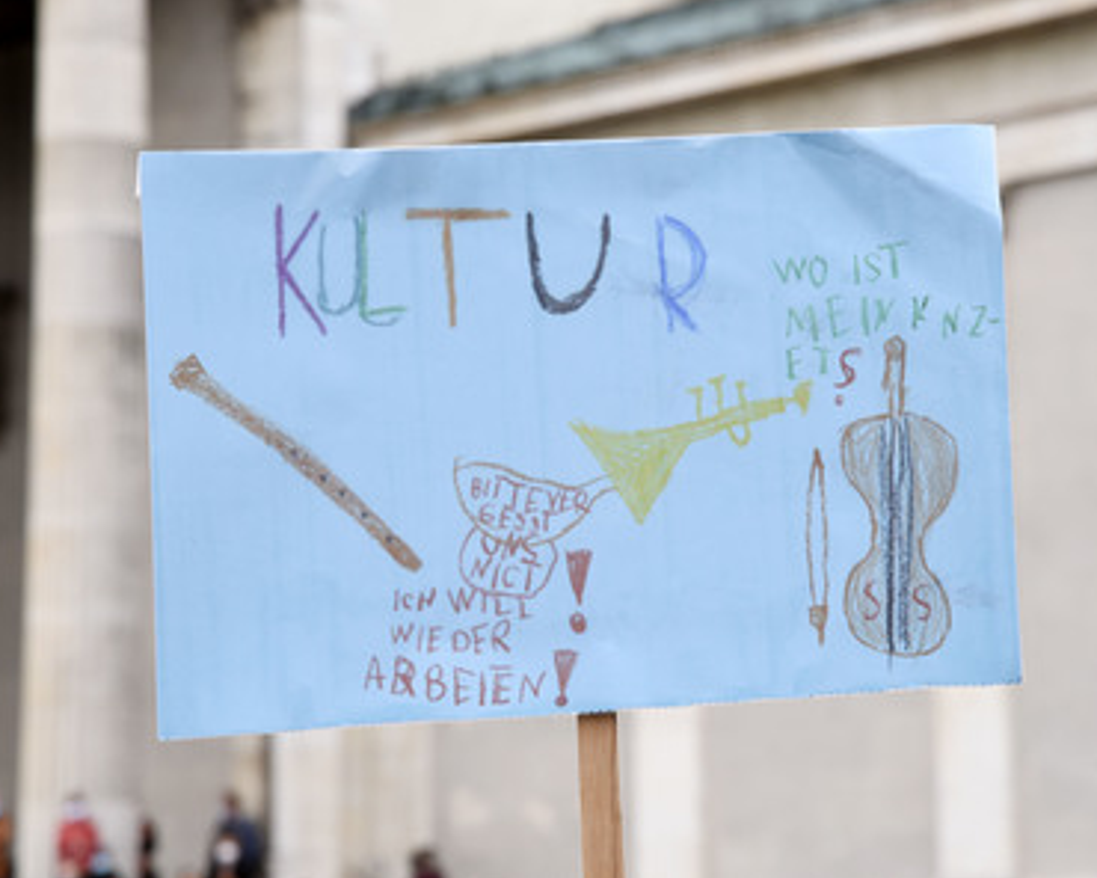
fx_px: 4448
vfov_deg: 11.3
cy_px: 439
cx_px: 553
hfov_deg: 14.1
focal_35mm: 137
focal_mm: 120
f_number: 8
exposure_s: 1/160
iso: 400
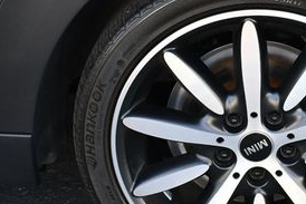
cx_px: 229
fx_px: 714
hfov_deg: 23.9
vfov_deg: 16.3
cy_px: 119
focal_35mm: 84
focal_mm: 18
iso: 400
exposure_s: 1/250
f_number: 5.6
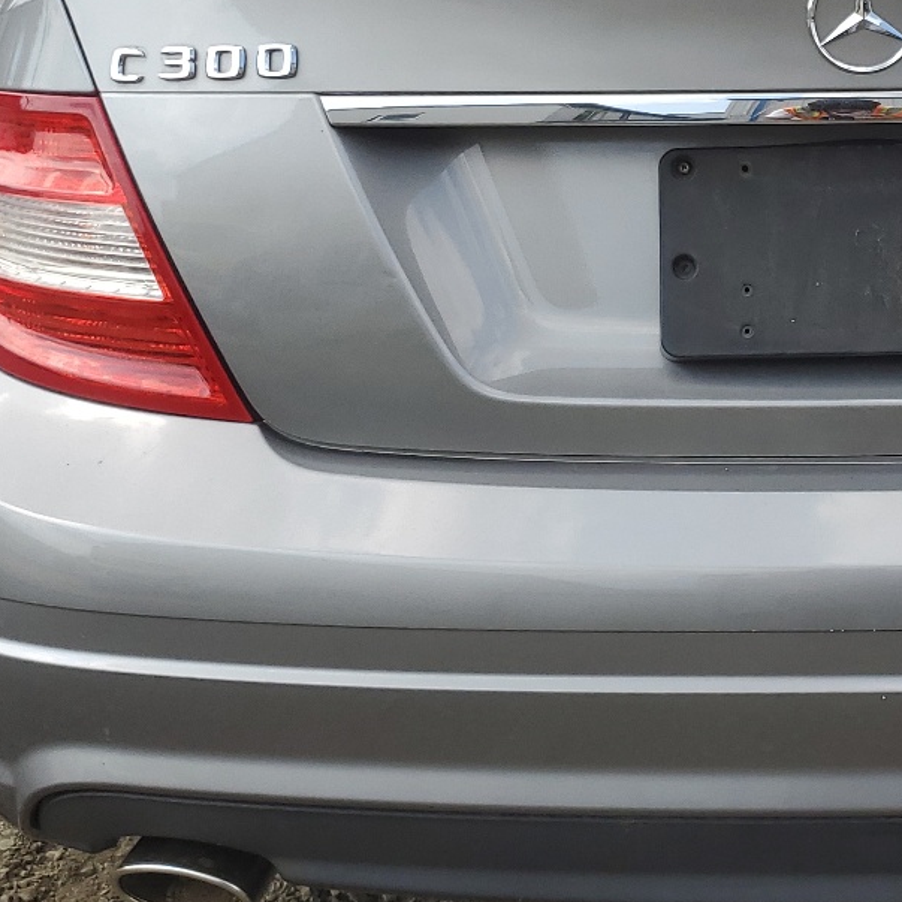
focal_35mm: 61
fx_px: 1798
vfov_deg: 27.9
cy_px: 278
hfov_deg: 27.0
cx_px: 835
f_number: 1.5
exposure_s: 1/1667
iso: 50
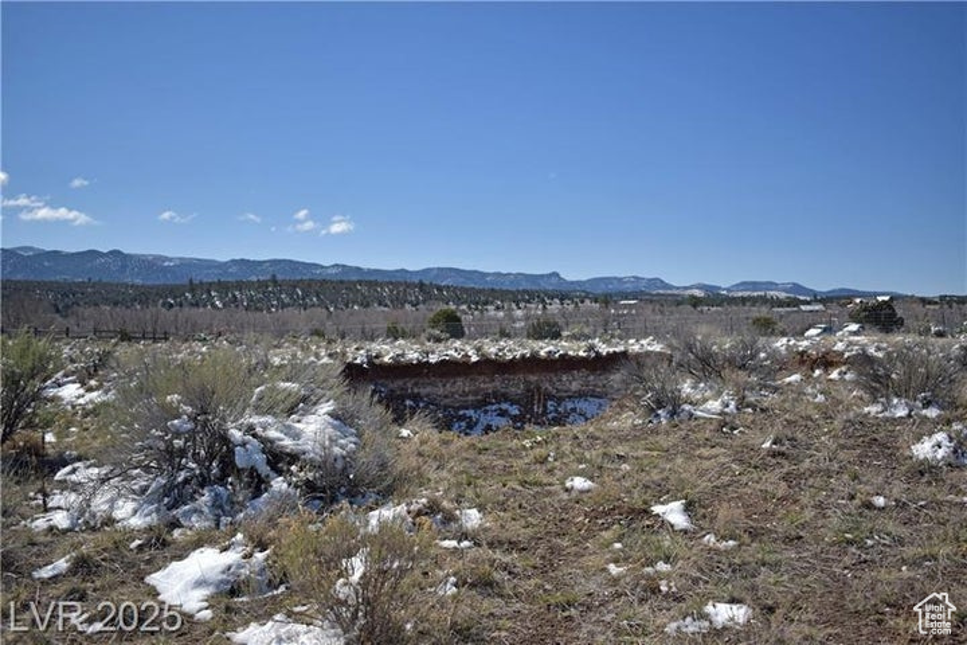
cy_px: 322
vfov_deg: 36.9
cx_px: 484
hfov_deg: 53.1
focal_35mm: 36
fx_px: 967
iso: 100
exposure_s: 1/1600
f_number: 4
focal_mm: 24
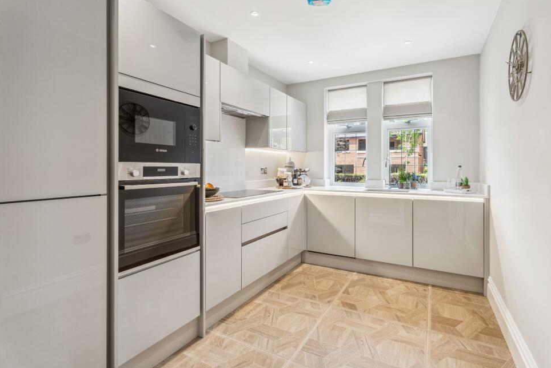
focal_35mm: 17
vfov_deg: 70.4
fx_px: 260
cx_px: 291
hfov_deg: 93.2
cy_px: 174
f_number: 8
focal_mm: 16
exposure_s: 1/30
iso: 640
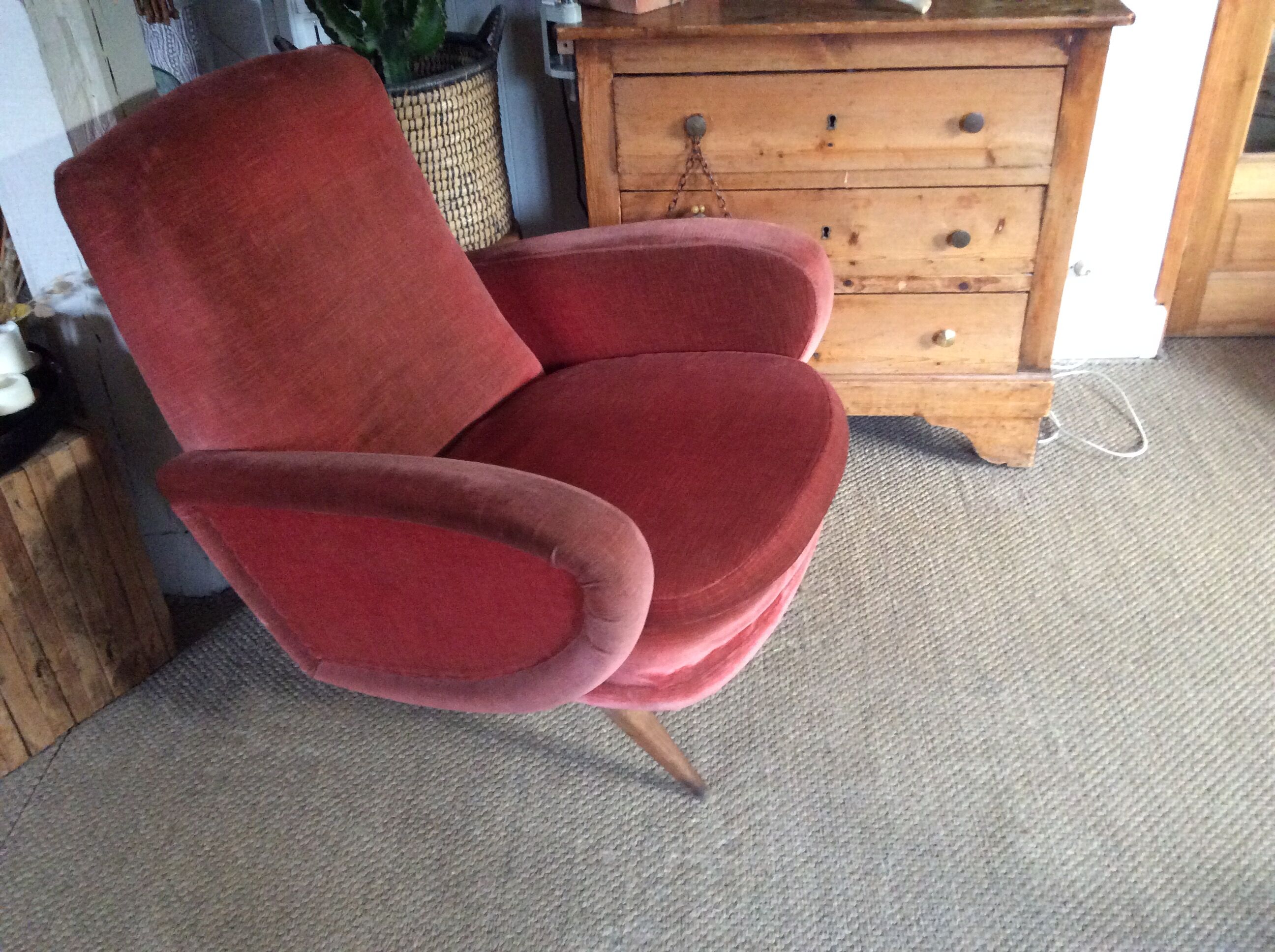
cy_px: 476
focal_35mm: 32
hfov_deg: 56.9
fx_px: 1177
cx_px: 638
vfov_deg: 44.1
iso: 320
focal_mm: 3.3
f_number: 2.4
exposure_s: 1/20
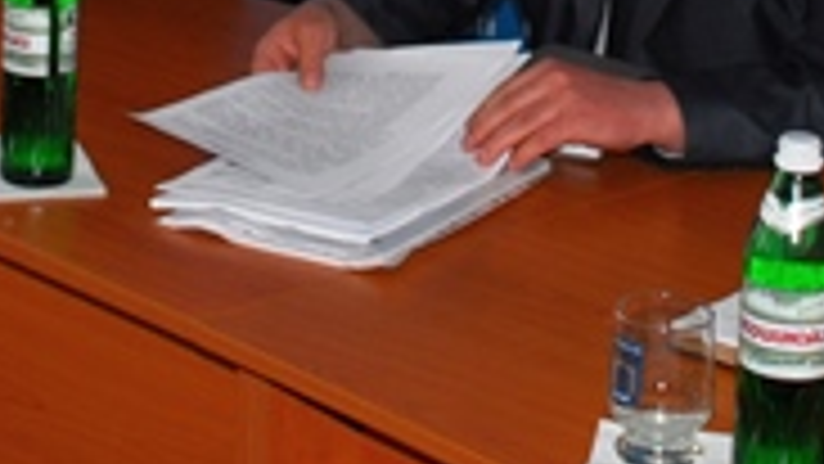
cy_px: -405
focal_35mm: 121
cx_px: 302
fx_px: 2644
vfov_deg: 9.5
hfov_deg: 17.7
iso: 200
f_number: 3.8
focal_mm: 22
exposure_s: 1/60
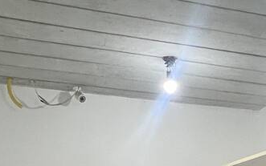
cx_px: 202
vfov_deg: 17.7
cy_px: 292
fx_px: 435
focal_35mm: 60
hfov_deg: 33.3
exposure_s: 1/60
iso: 160
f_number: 1.8
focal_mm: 1.57
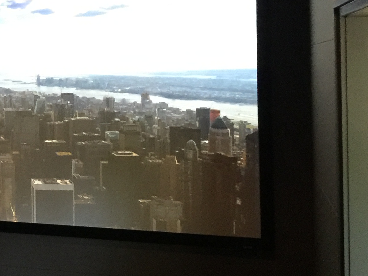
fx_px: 872
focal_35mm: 82
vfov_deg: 17.8
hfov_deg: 21.0
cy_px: 56
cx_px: -149
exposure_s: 1/10
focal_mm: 4.15
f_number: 2.2
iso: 125
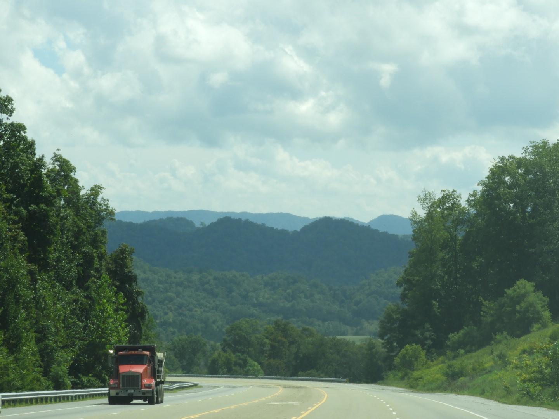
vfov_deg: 11.0
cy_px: 210
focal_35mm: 135
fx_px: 2180
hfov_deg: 14.6
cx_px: 280
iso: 100
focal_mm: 24.2
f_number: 5
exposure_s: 1/500
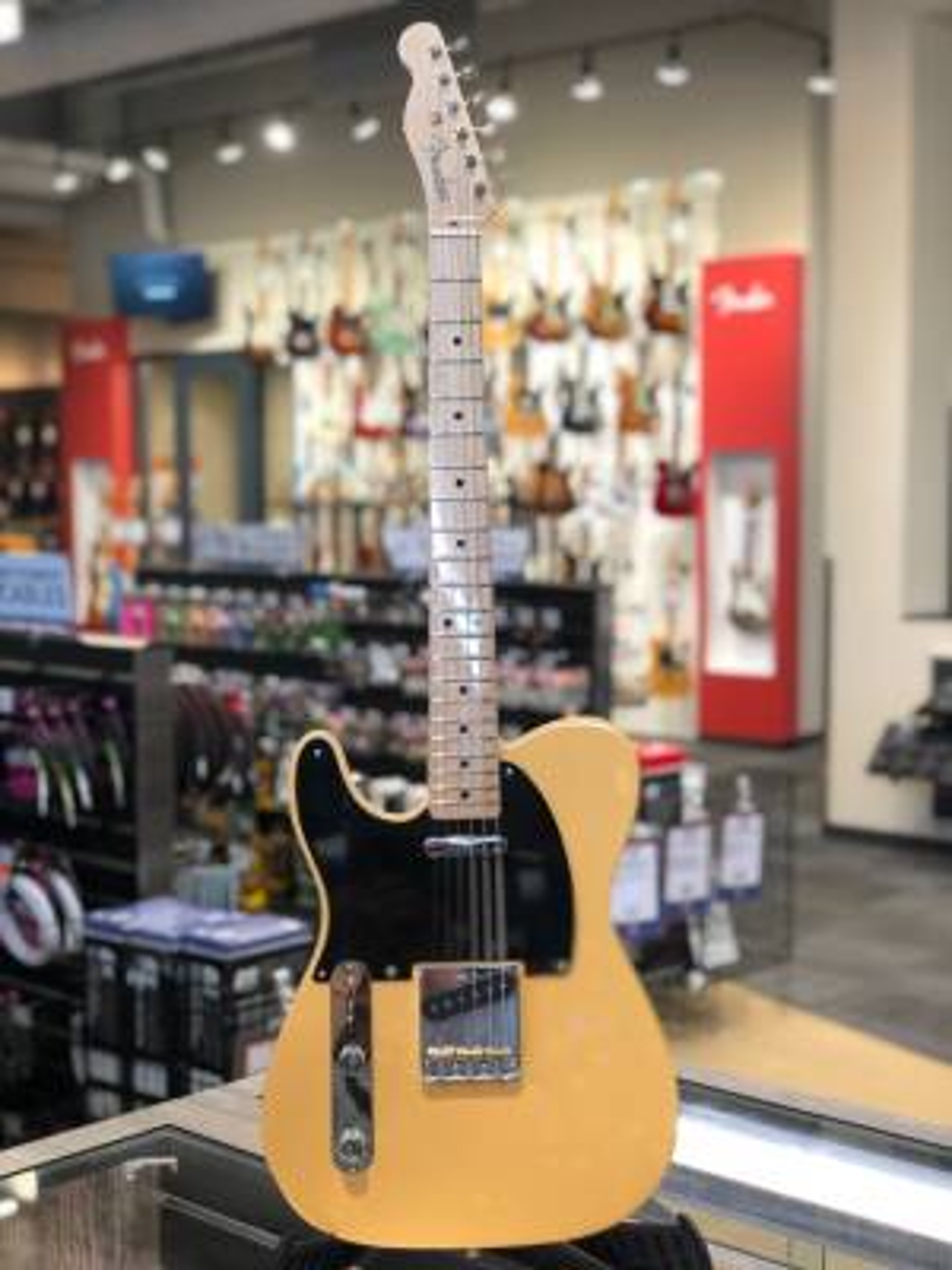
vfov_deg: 36.8
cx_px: 476
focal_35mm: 52
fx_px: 1907
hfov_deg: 28.0
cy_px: 635
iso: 100
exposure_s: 1/40
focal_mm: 6
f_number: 2.4
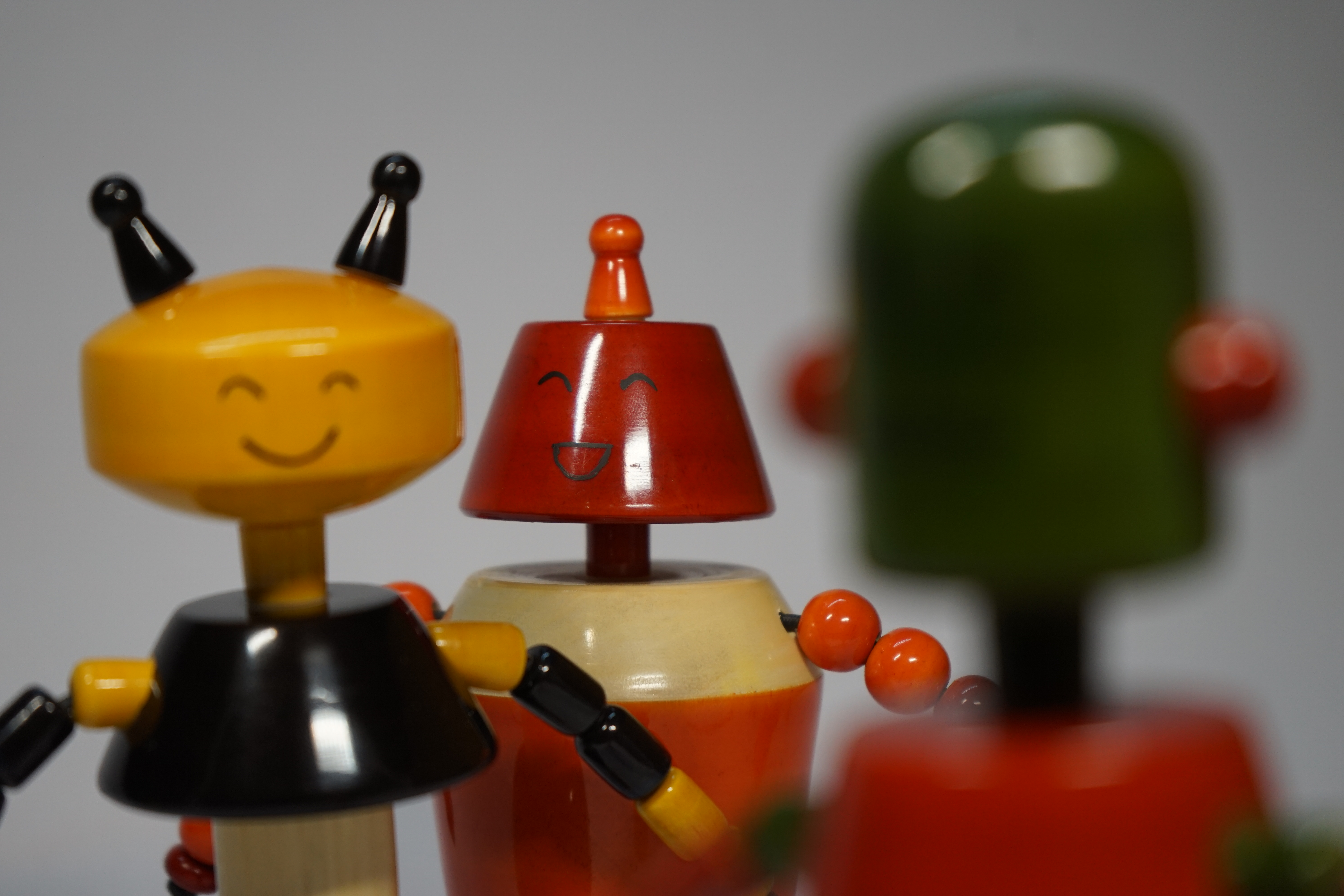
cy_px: 448
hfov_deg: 28.8
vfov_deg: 19.5
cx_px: 672
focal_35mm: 70
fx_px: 2613
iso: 640
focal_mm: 70
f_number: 5.6
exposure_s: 1/200
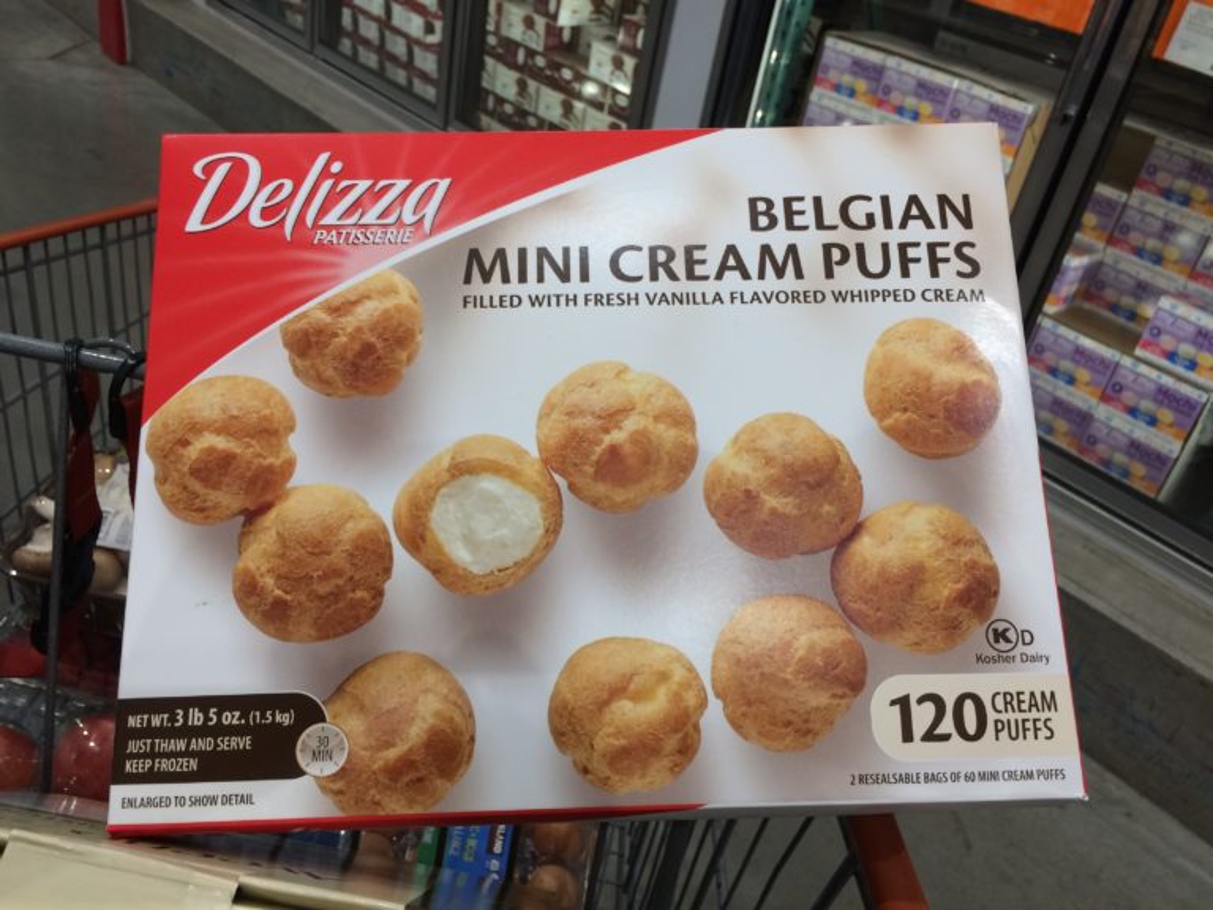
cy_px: 455
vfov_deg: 48.2
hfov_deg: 61.7
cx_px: 606
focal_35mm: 29
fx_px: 1016
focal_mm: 4.15
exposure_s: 1/40
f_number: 2.2
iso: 40
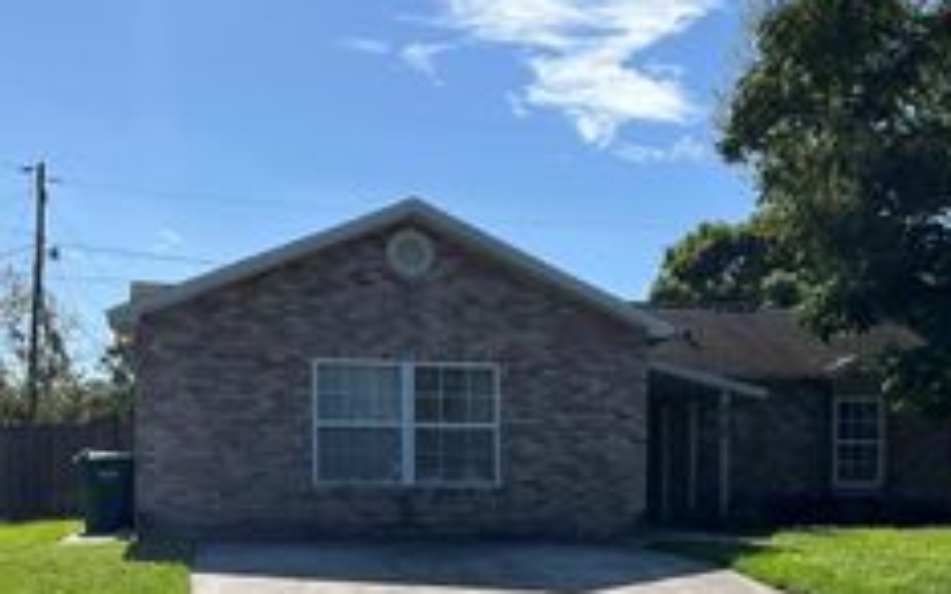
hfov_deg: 34.3
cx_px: 618
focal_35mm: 59
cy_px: 523
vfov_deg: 21.5
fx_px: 1528
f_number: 1.6
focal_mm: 5.1
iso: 50
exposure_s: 1/5319
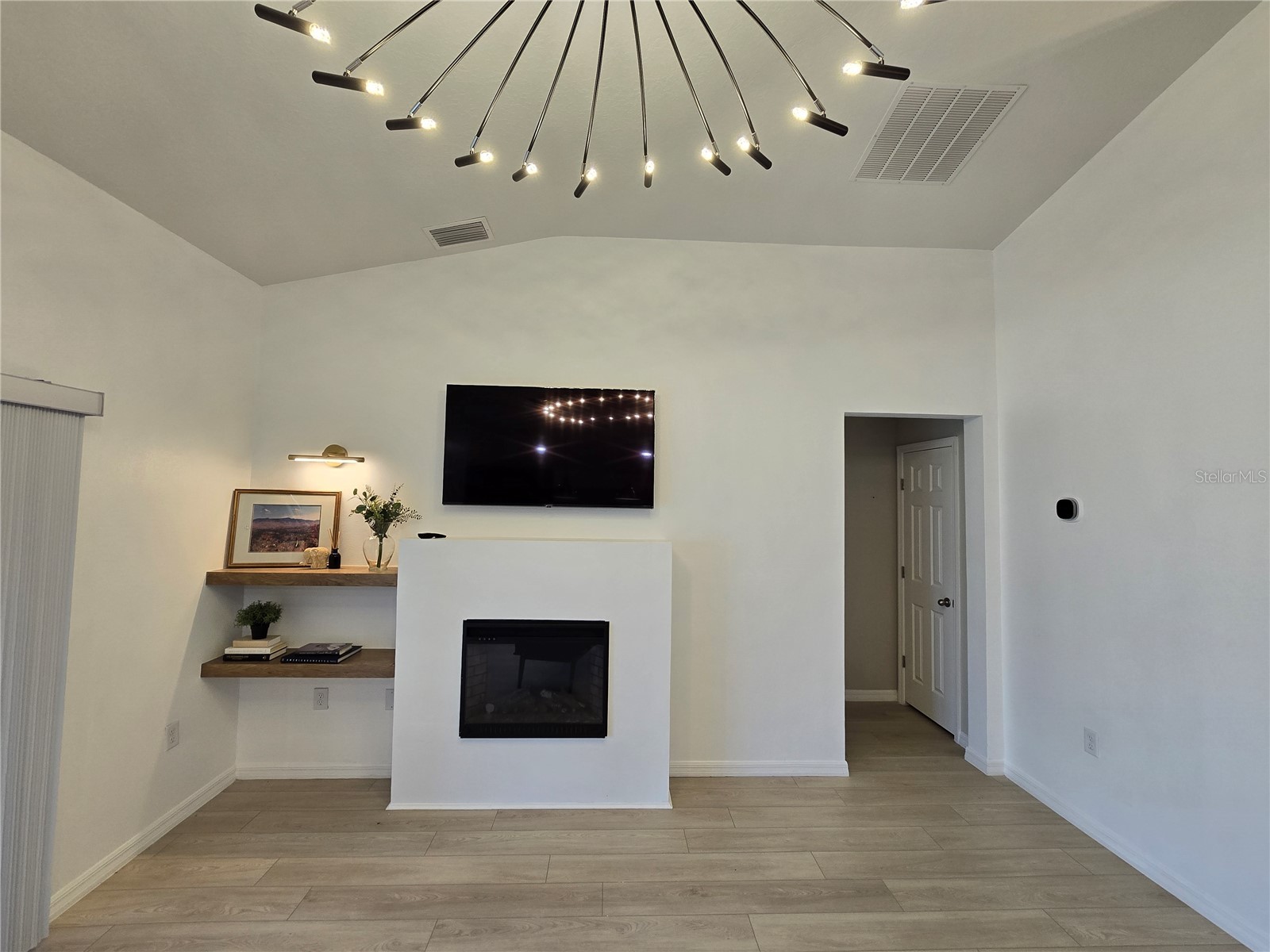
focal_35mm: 13
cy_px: 476
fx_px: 477
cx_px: 635
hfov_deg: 106.2
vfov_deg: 89.9
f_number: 2.2
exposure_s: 1/60
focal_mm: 2.2
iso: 125
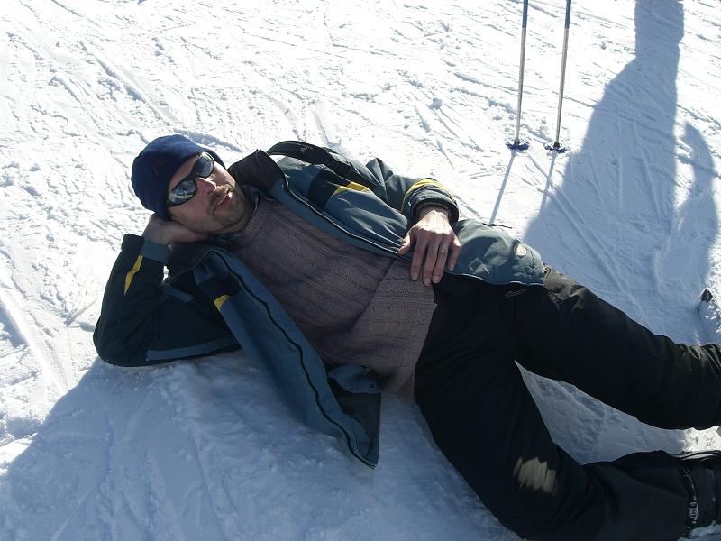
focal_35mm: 38
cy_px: 270
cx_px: 360
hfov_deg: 49.0
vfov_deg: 37.7
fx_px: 791
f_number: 4.4
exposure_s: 1/500
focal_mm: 6.3
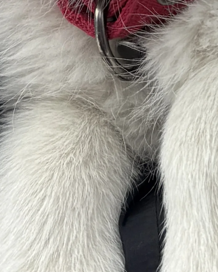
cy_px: -423
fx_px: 1242
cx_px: 239
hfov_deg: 9.9
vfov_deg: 10.4
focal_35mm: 154
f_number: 1.78
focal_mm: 6.76
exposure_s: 1/2801
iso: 80
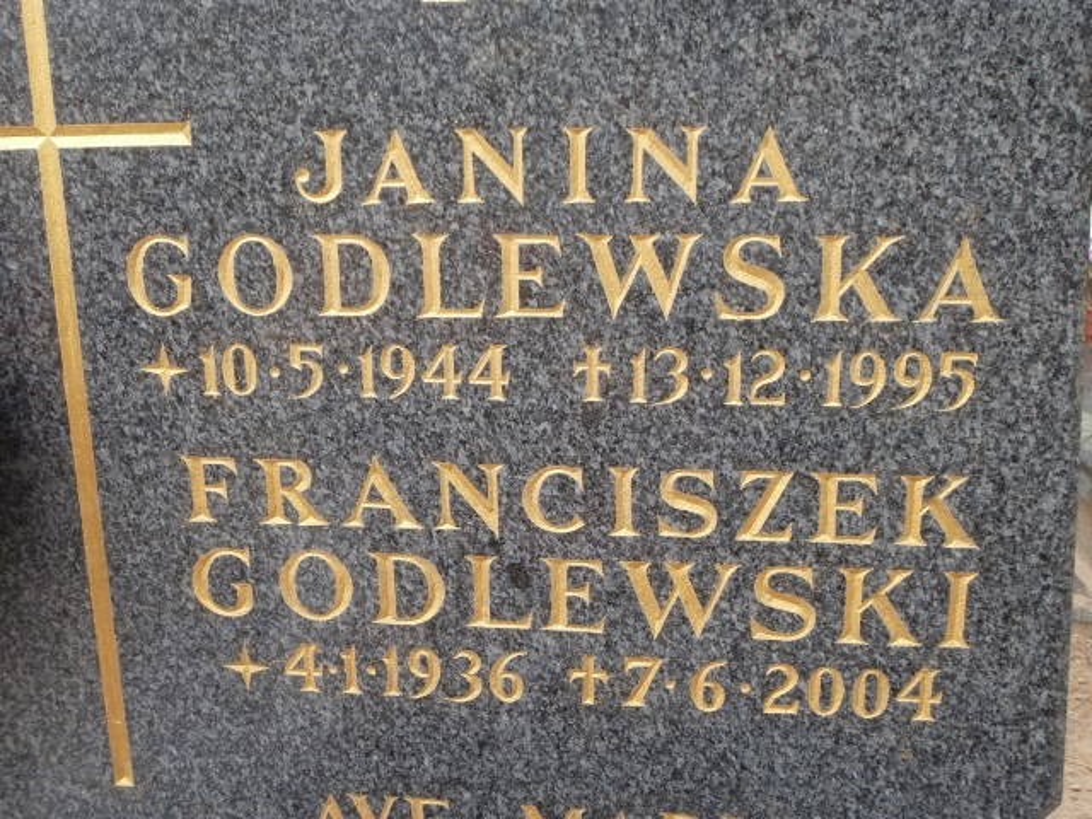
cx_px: 546
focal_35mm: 38
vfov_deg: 37.7
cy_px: 410
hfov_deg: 49.0
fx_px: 1199
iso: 100
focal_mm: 6.67
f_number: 3.9
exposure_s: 1/125
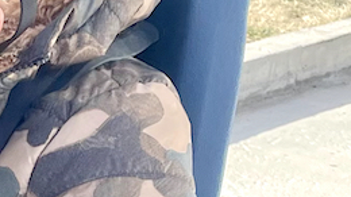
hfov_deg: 17.3
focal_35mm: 109
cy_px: 308
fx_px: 1014
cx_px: -205
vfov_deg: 10.7
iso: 32
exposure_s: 1/720
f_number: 1.6
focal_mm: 4.2
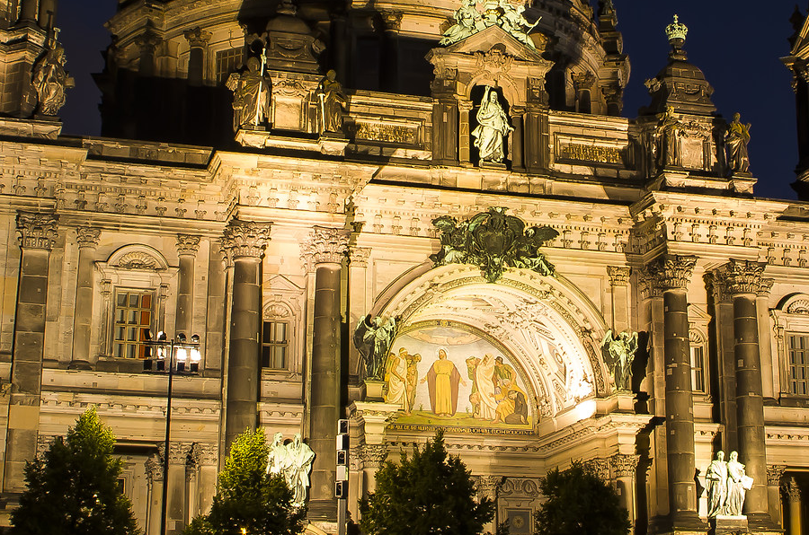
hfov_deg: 28.0
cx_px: 501
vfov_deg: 18.8
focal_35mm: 72
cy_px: 175
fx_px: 1615
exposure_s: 4
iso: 400
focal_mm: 18
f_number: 8
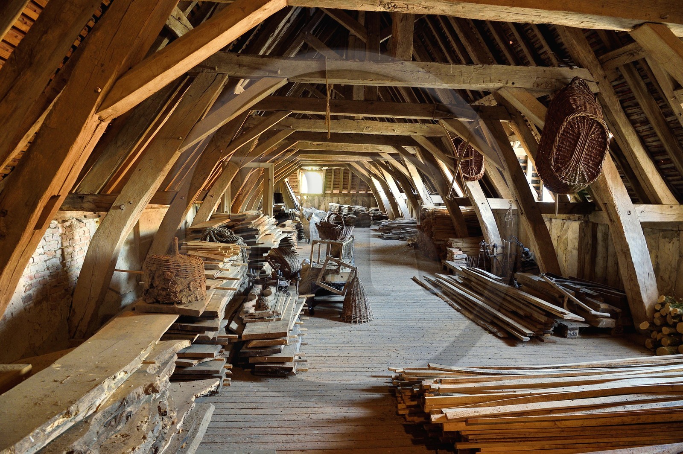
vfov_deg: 53.1
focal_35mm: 24
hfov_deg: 73.8
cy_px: 227
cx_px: 342
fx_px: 455
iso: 1600
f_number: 8
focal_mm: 24
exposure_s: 1/6
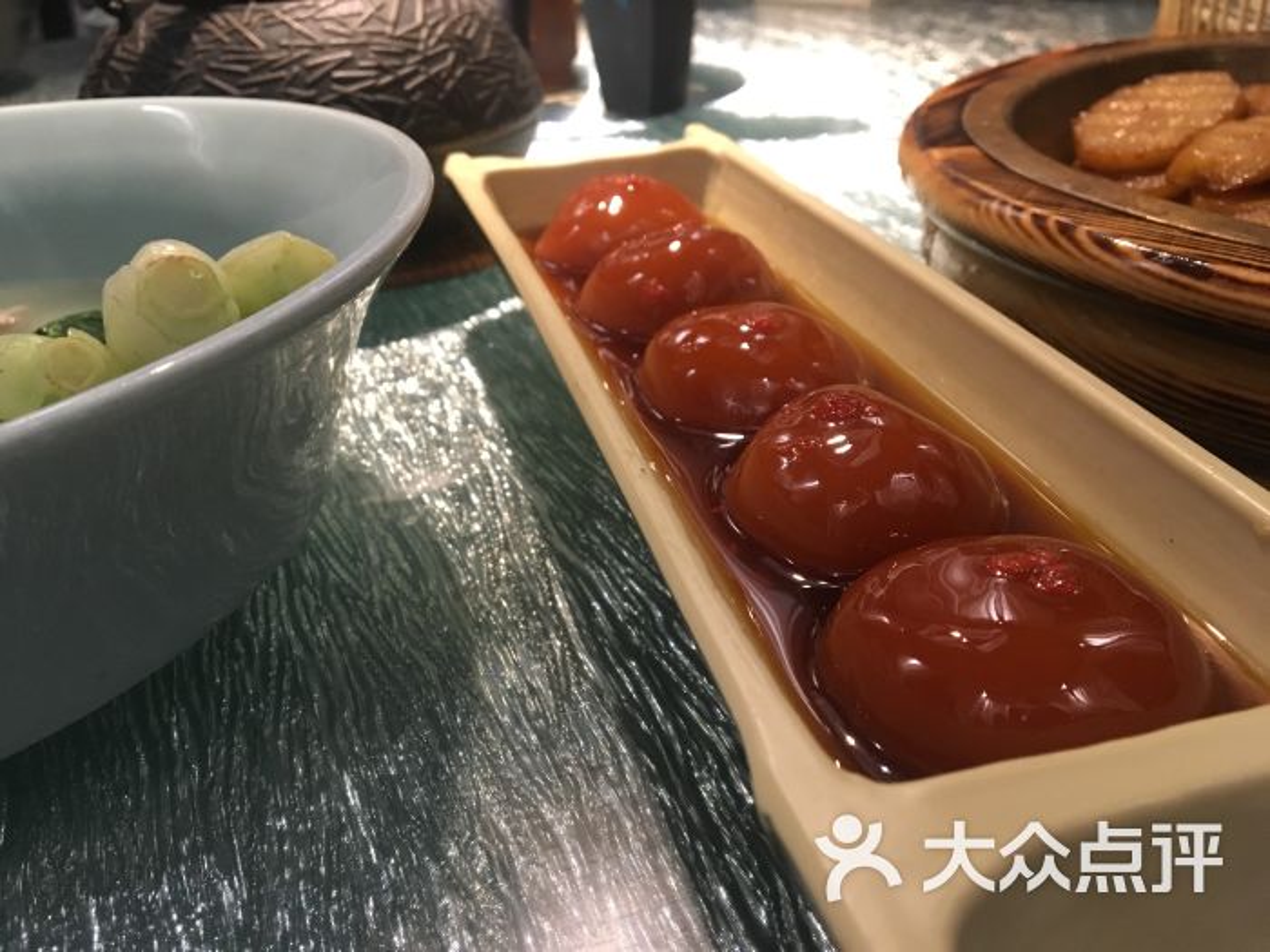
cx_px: 635
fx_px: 1064
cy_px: 476
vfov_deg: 48.2
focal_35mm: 29
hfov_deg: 61.7
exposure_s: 1/33
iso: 200
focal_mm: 4.15
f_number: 2.2
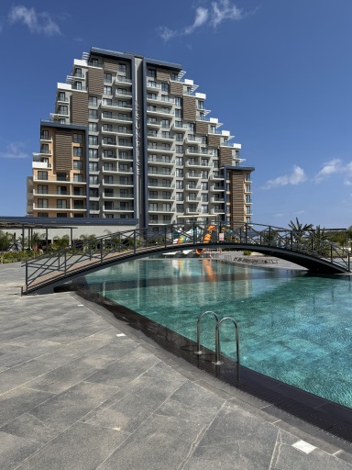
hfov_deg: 54.9
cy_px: 232
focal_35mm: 25
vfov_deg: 69.4
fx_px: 339
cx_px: 178
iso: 80
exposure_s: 1/7092
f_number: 1.78
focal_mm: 6.76
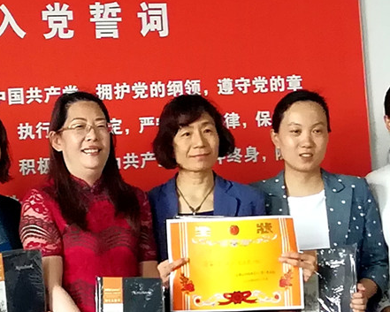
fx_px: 1789
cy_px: 29
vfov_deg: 9.9
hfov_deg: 12.4
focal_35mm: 155
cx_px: 181
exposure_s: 1/33.3
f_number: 1.8
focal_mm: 3.83
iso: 160
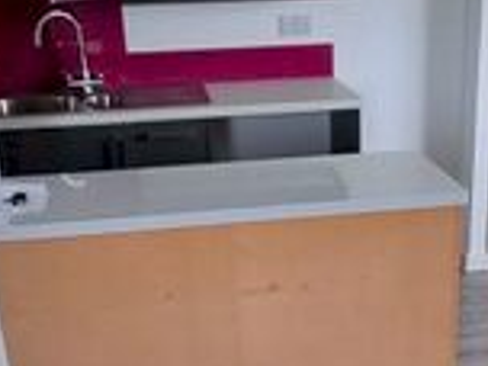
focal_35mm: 60
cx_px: 327
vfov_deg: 23.3
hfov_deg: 31.9
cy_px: 377
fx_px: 846
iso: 125
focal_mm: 2.2
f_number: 2.2
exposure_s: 1/50
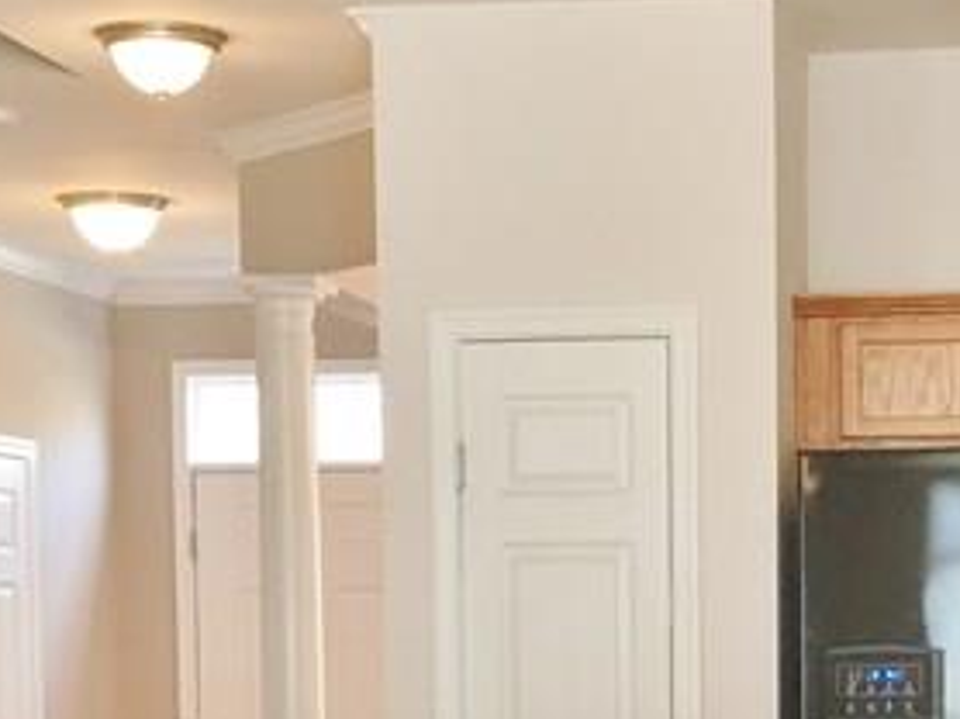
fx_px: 2965
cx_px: 753
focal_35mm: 107
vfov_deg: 13.4
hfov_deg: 18.2
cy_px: 902
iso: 40
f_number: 2.2
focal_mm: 4.15
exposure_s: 1/30
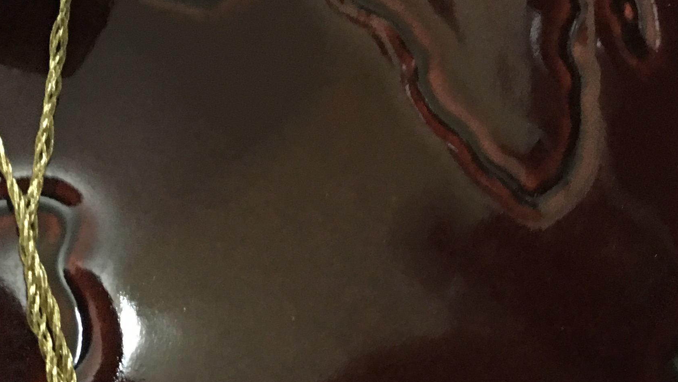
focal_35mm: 76
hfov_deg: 27.8
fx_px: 1366
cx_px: 287
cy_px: 559
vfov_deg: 14.9
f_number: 2.2
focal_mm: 4.15
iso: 100
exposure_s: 1/4
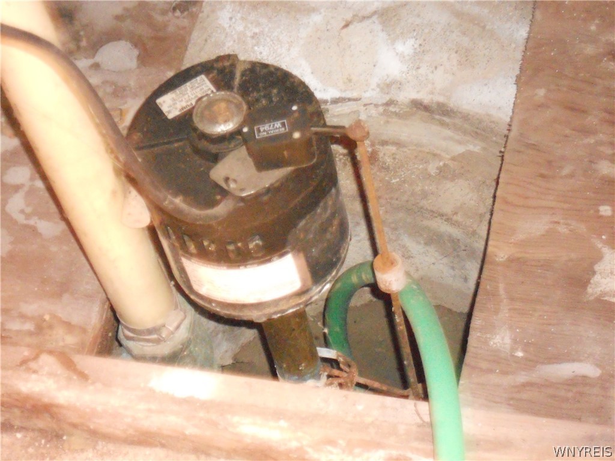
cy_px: 230
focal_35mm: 108
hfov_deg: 18.2
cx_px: 308
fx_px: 1919
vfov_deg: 13.7
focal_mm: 19.6
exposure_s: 1
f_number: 5.9
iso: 1600
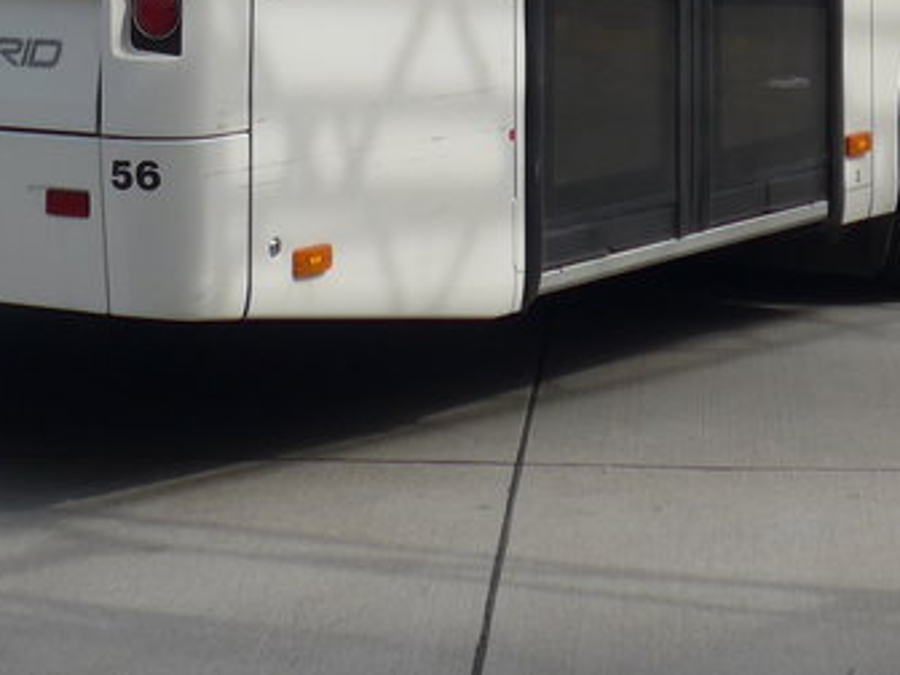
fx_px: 4082
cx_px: 453
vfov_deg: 9.1
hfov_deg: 12.6
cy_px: -522
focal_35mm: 157
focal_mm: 9
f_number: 2.8
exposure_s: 1/1000
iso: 80
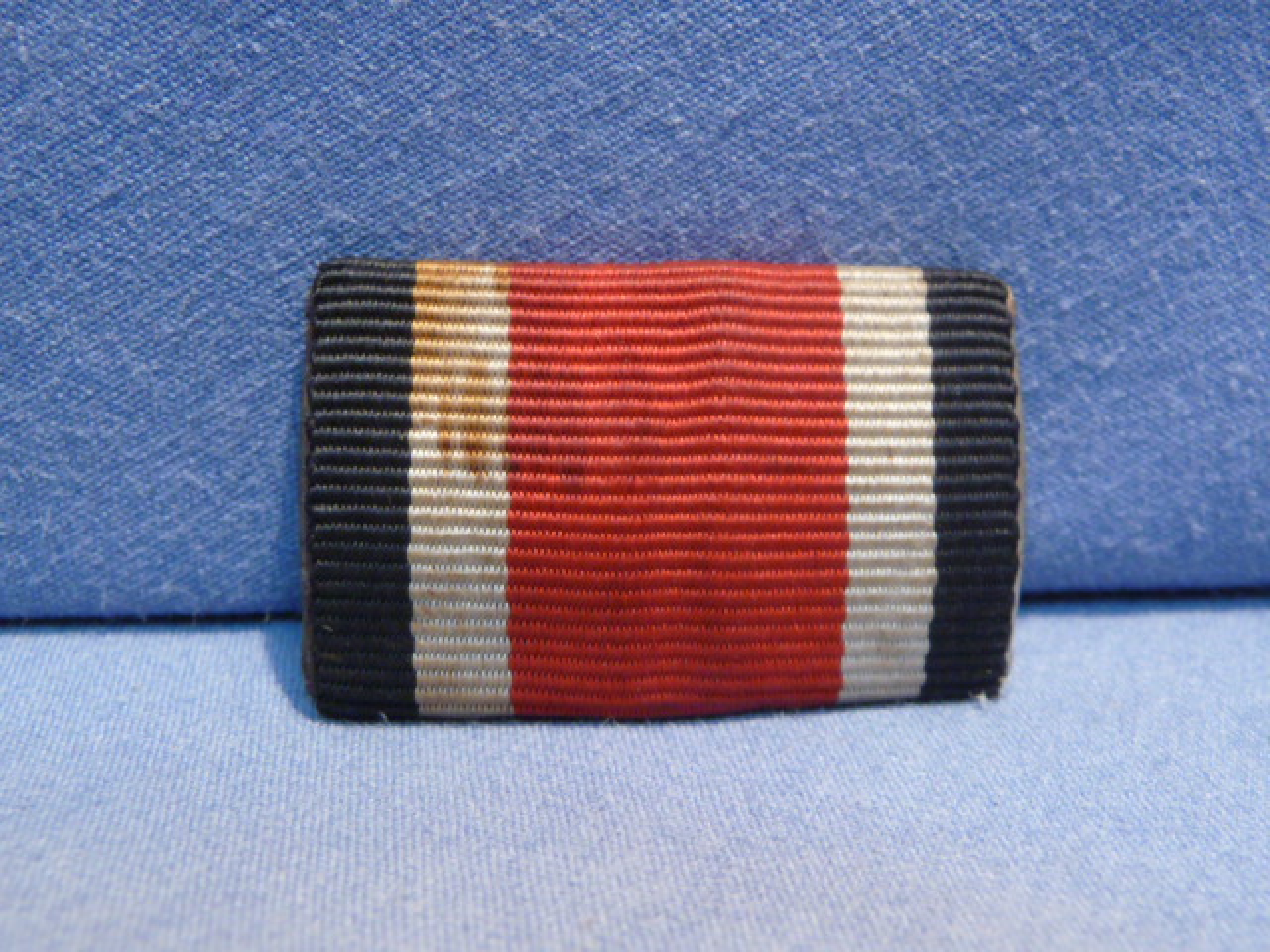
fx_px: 1468
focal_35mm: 40
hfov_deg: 46.8
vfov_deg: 36.0
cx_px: 635
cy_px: 476
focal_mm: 4.7
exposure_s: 1/30
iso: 320
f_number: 3.3
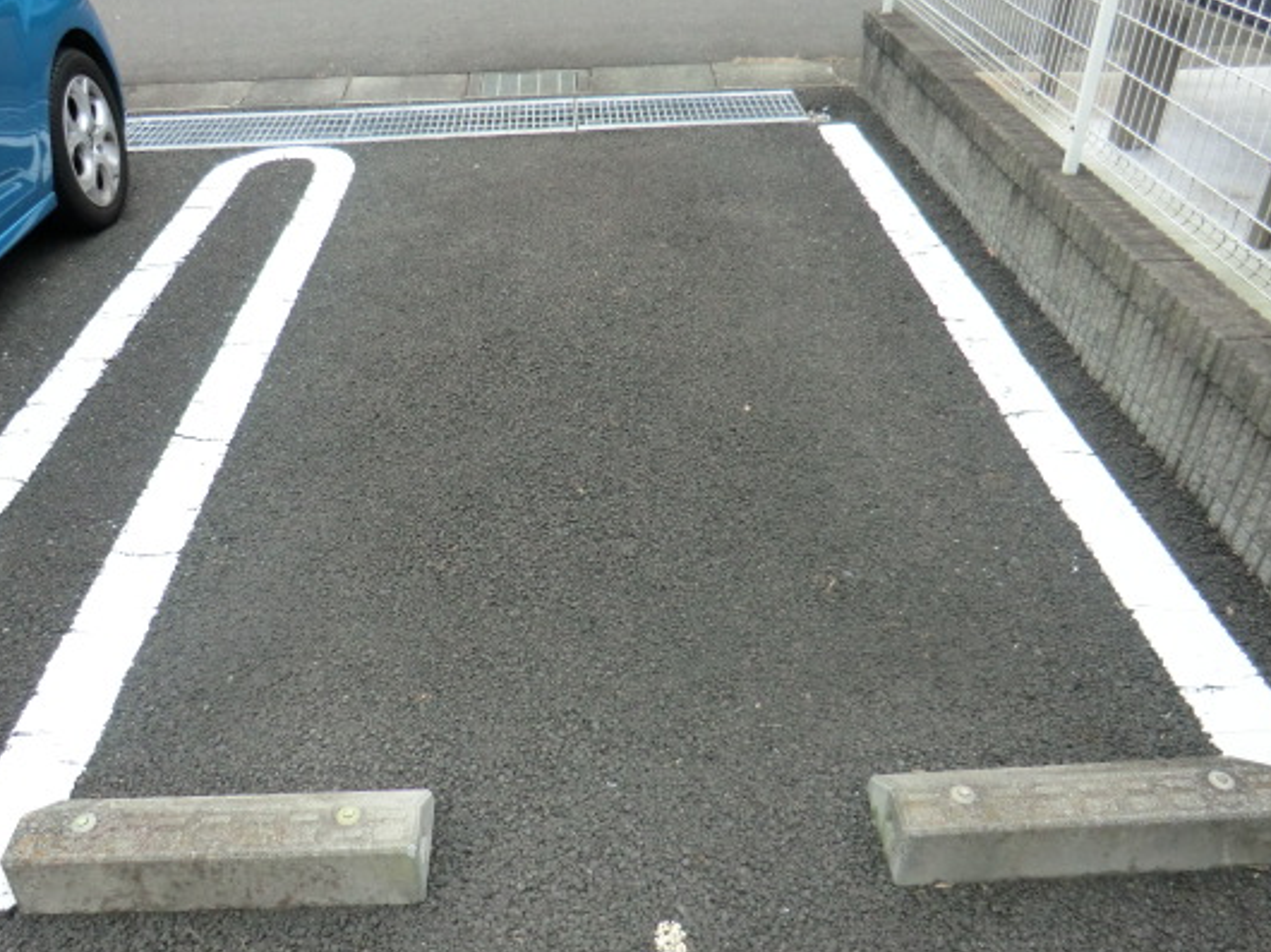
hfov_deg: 61.6
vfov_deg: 48.2
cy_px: 499
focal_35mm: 29
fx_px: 1064
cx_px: 602
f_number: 3.2
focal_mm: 4.3
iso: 200
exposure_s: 1/60
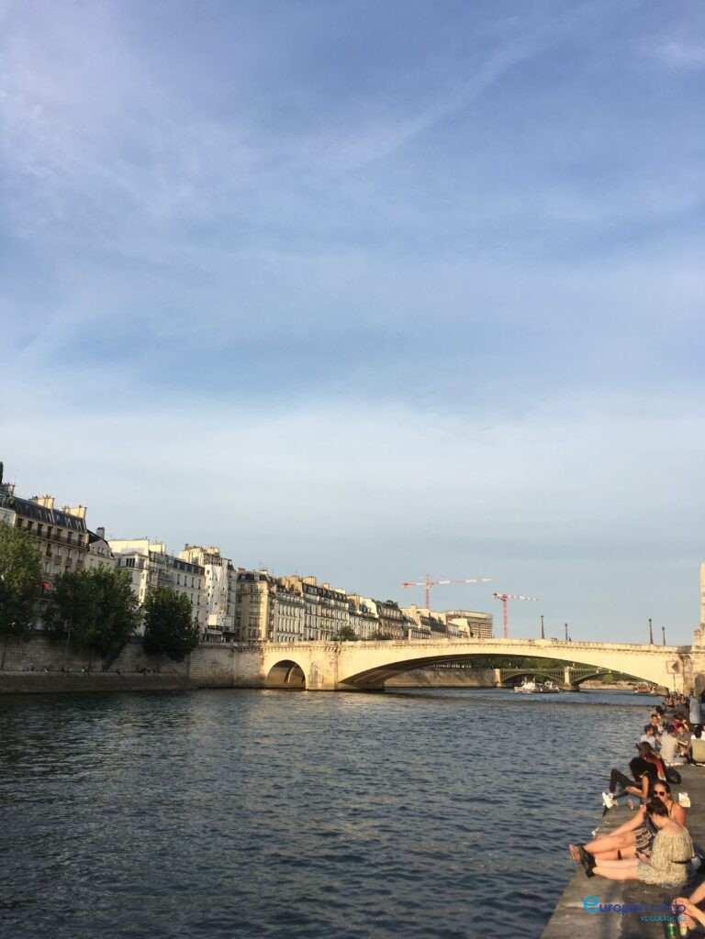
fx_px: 787
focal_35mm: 29
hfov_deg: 48.2
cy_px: 470
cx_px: 352
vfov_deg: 61.7
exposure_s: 1/1012
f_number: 2.2
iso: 25
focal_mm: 4.15
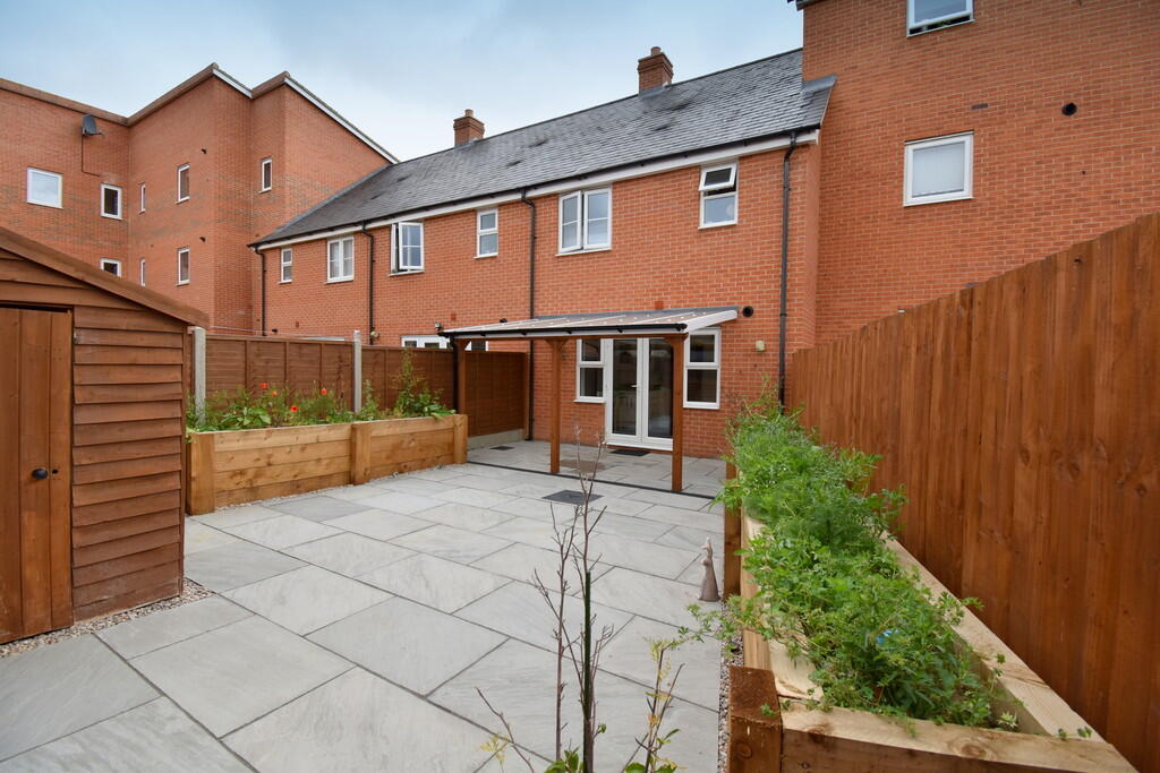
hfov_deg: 100.4
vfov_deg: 77.3
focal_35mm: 15
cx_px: 580
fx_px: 483
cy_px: 386
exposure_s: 1/250
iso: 180
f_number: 8
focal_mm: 10
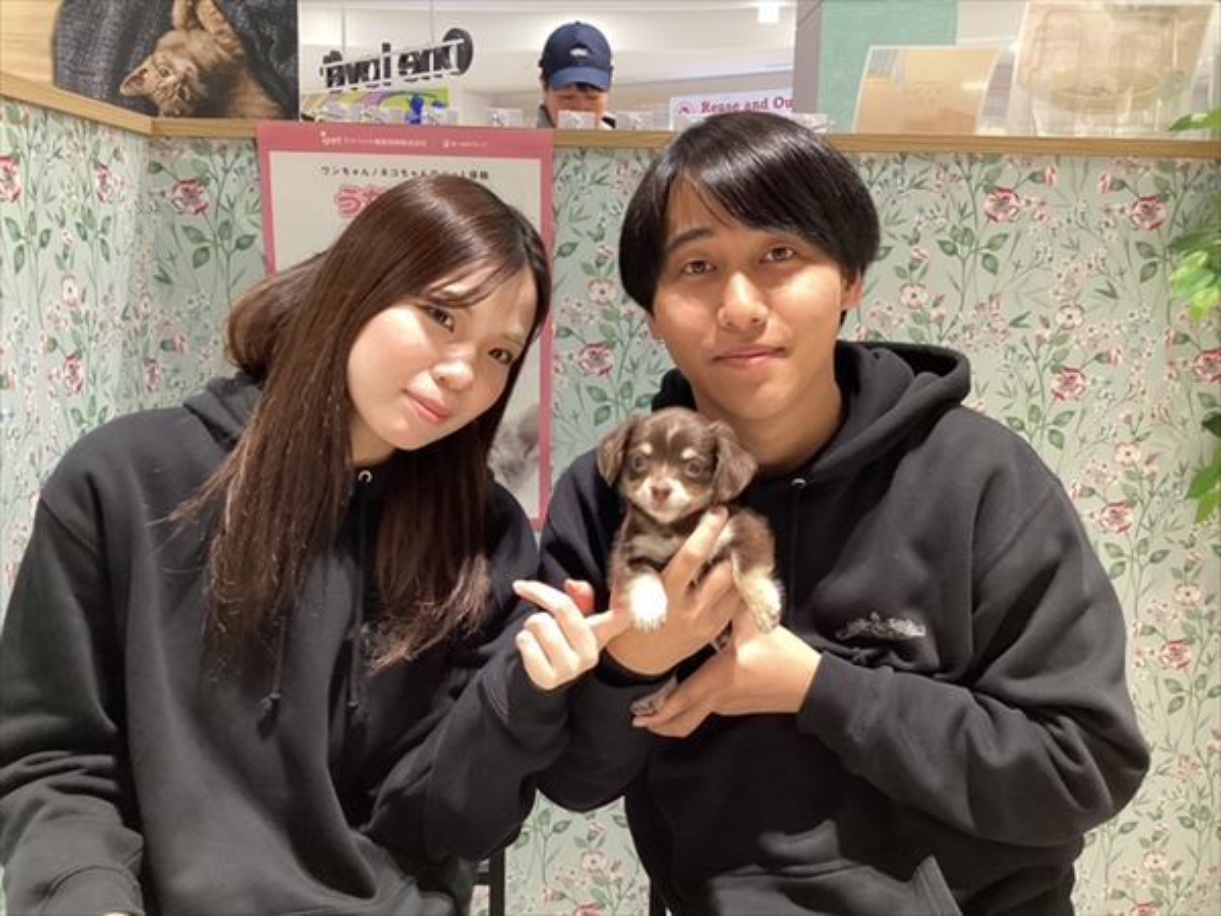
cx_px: 610
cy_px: 458
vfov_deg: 45.4
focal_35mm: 31
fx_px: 1093
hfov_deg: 58.4
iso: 200
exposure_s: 1/60
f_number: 2.4
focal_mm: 3.3
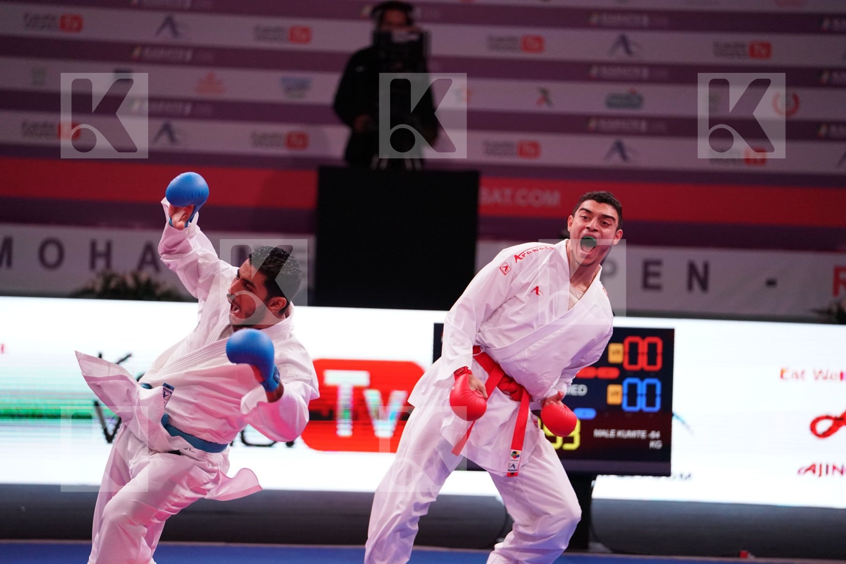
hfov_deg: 12.3
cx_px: 423
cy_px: 282
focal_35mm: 167
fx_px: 3924
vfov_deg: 8.2
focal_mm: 167
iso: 4000
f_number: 2.8
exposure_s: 1/1000
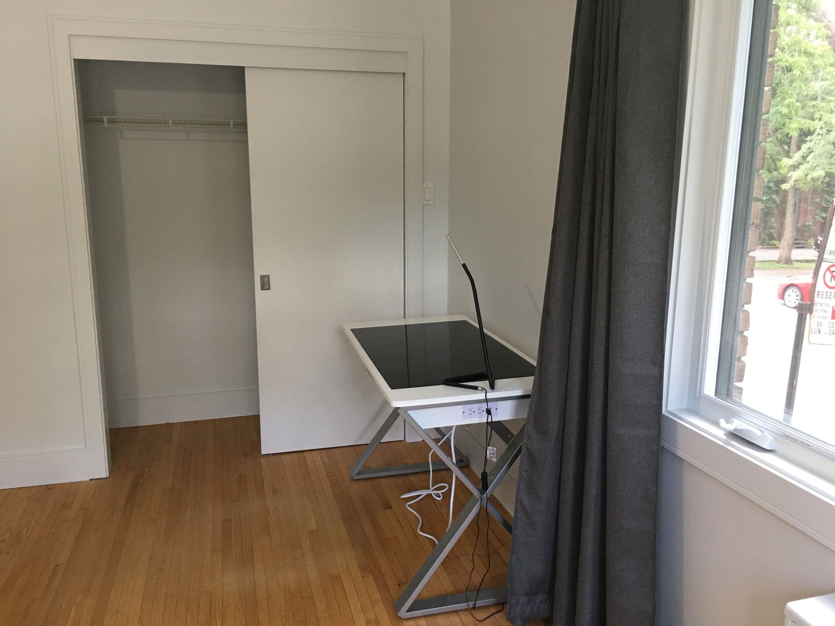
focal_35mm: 29
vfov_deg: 48.2
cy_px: 313
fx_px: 700
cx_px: 418
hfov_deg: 61.7
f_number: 2.2
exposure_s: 1/15
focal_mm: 4.15
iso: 50
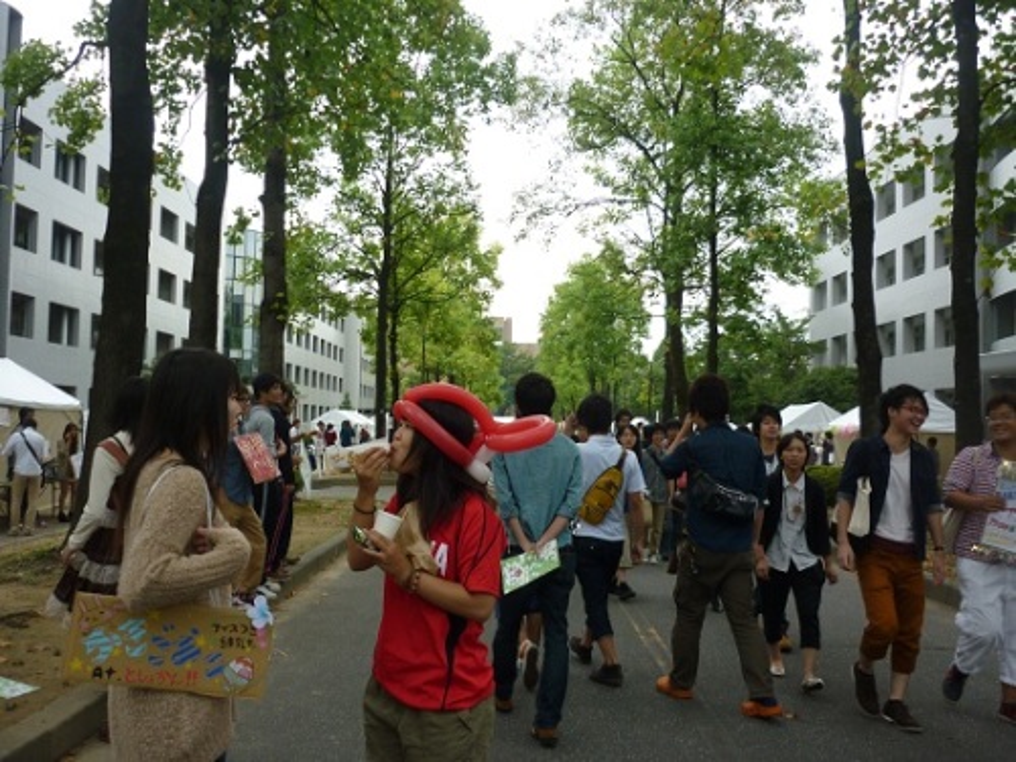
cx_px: 508
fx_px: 969
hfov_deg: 55.4
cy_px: 381
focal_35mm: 33
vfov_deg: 42.9
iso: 80
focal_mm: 5.5
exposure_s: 1/160
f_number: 2.8
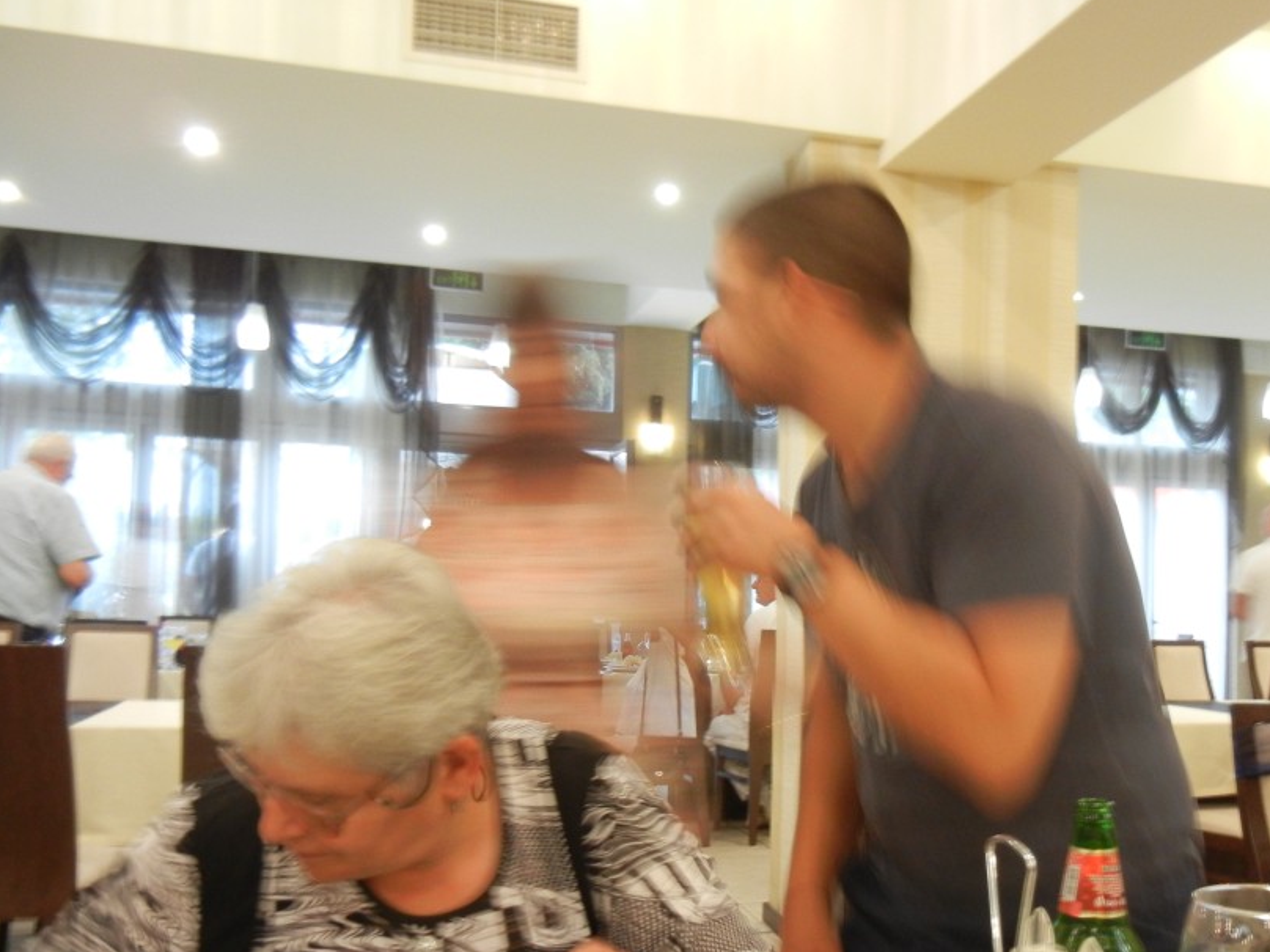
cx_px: 802
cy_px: 539
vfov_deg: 37.7
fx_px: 1394
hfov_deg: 48.5
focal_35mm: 38
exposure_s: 1/3.8
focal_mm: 5.4
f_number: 3.5
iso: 400
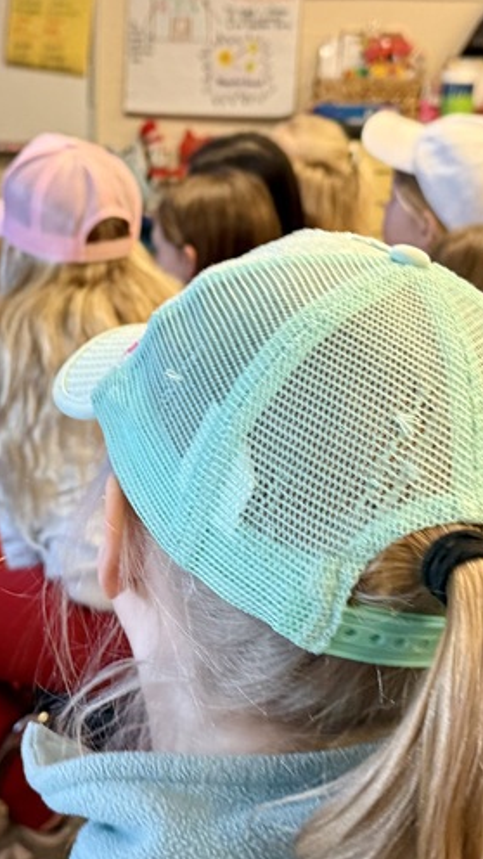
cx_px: 119
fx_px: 1229
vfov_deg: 38.5
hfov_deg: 22.0
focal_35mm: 54
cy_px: 405
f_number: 1.78
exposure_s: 1/60
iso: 400
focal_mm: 6.76
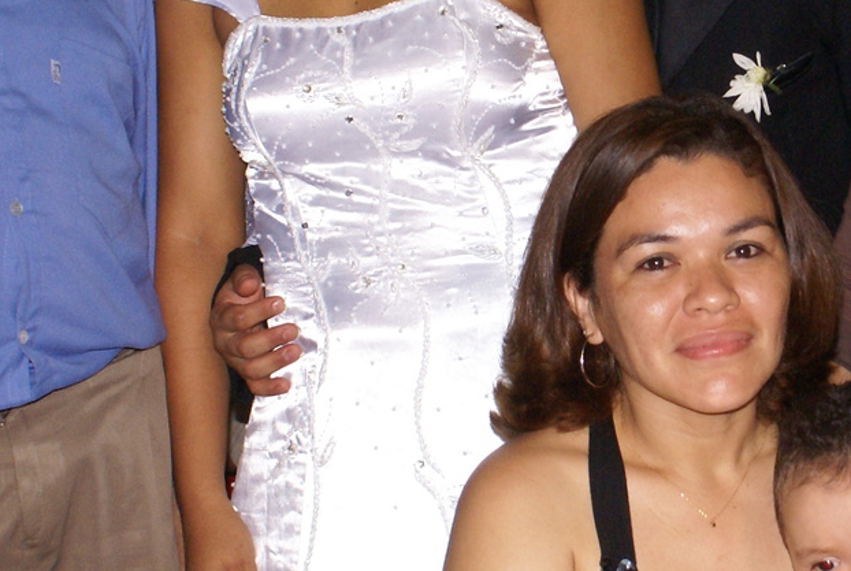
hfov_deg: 14.6
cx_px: 640
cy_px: 223
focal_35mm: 140
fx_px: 3315
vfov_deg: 9.8
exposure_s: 1/60
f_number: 5
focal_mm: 30
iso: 400
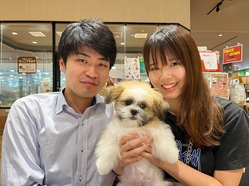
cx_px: 124
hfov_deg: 67.3
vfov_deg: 53.1
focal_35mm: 26
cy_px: 93
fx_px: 187
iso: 125
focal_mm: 5.1
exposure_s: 1/60
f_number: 1.6
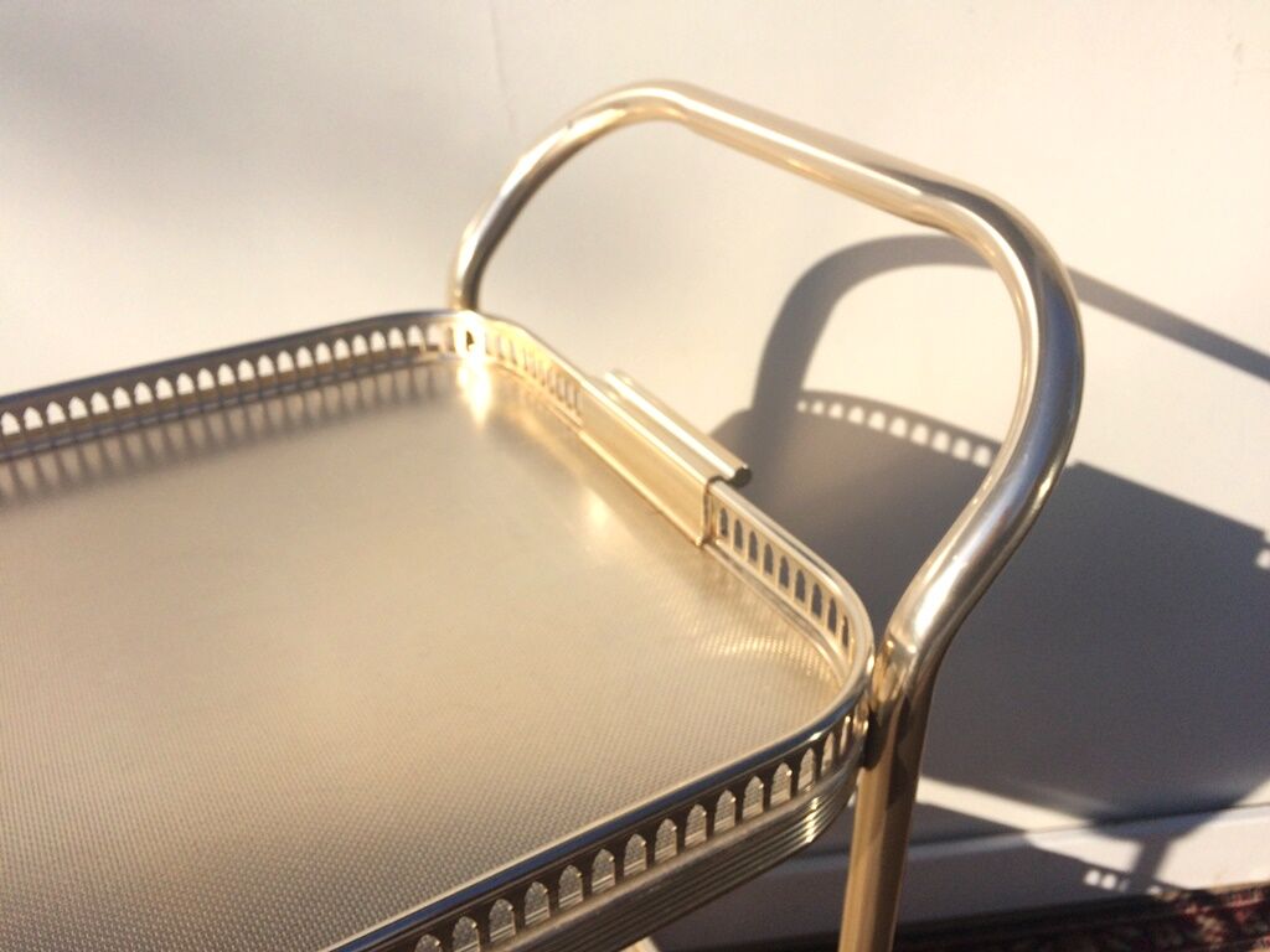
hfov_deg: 61.7
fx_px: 1064
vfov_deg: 48.2
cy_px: 476
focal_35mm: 29
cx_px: 635
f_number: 2.2
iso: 40
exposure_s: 1/5882
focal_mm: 4.15
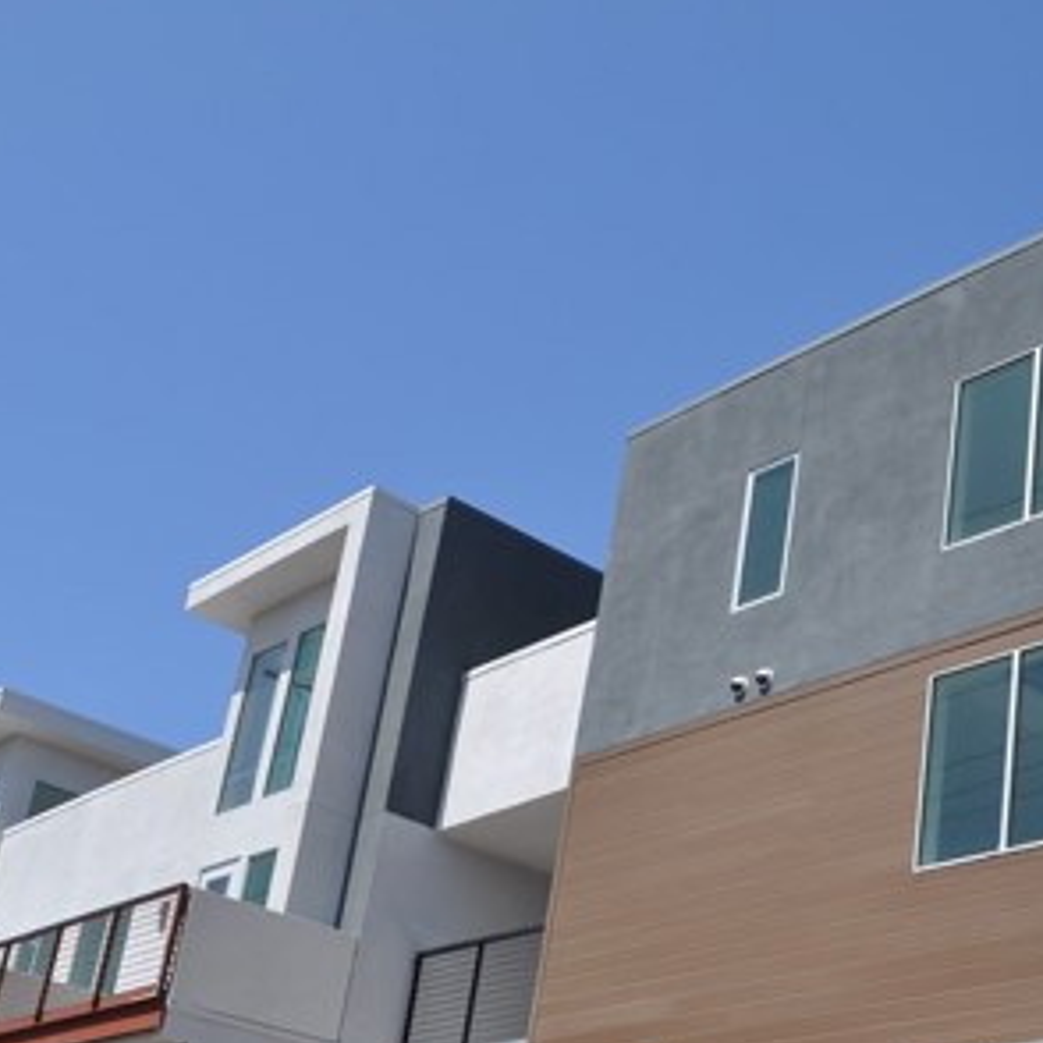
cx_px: 830
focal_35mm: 61
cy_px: 655
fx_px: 2079
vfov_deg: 28.1
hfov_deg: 27.6
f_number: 10
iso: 200
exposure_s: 1/400
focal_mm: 22
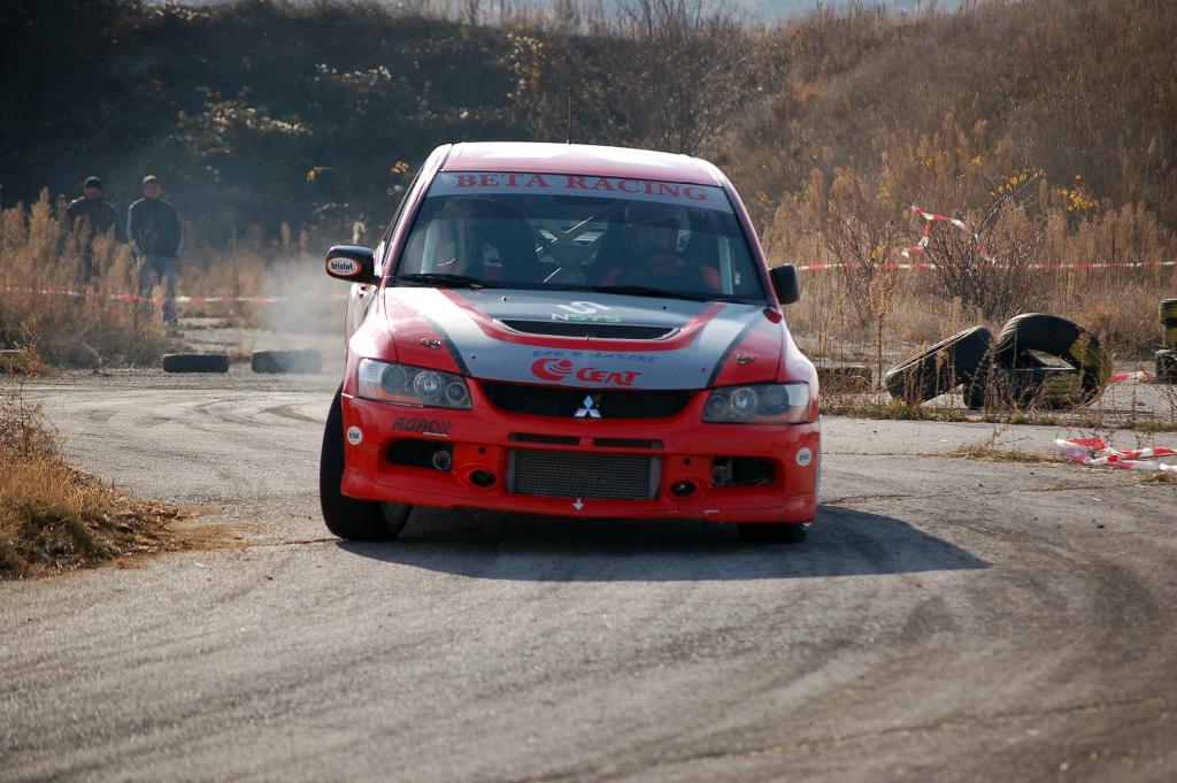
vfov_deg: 7.6
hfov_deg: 11.4
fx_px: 5880
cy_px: 392
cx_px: 588
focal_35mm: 180
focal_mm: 120
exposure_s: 1/1250
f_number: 5
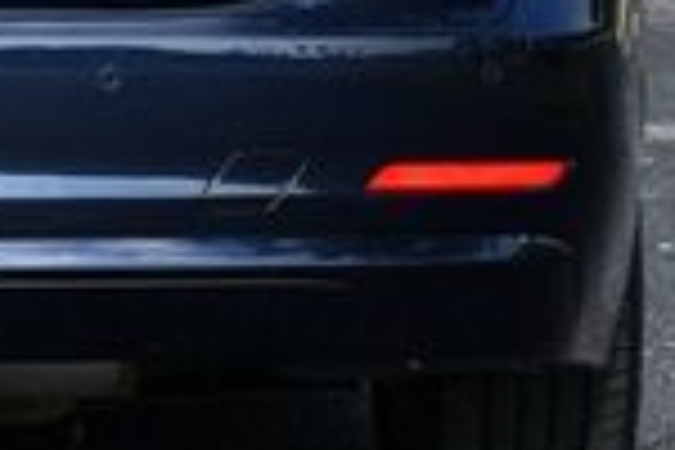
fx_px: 6712
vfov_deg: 3.8
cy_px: -176
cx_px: -212
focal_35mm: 358
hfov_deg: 5.7
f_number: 8
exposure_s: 1/250
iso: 160
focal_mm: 42
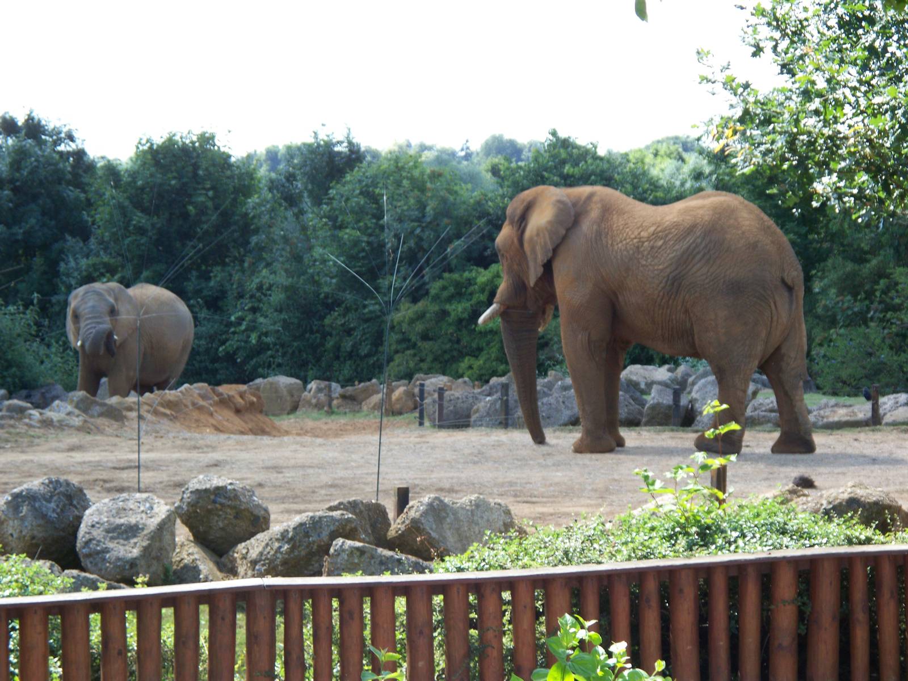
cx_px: 454
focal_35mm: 137
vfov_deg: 10.8
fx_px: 3594
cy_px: 340
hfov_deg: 14.4
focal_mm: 28.83
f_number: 4.4
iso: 100
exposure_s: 1/125
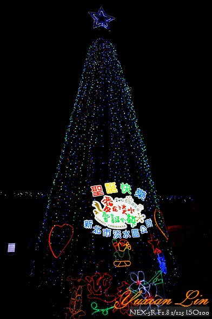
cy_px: 160
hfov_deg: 36.8
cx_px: 106
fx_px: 319
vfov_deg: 53.2
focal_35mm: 36
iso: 100
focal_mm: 24
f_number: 1.8
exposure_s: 1/125
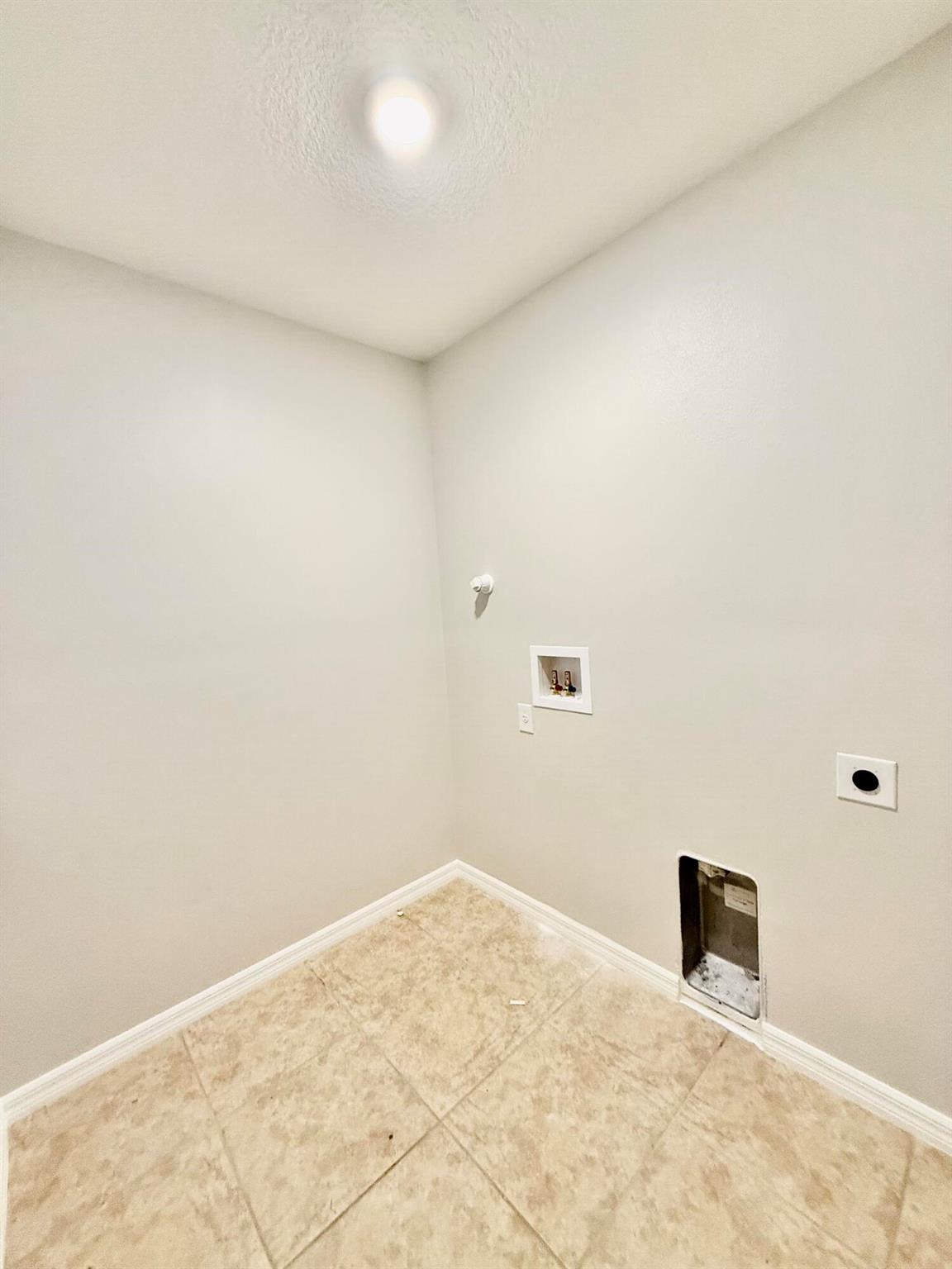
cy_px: 634
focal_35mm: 14
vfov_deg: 102.1
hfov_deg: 85.7
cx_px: 476
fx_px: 513
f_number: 2.2
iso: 320
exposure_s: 1/120
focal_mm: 2.22
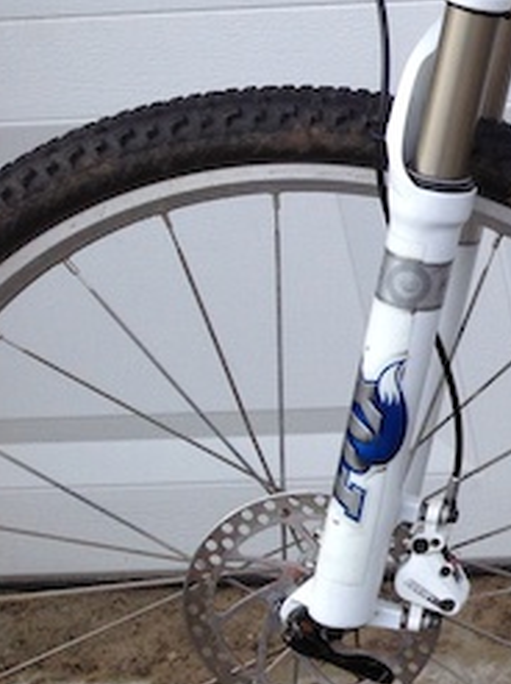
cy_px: 120
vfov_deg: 17.1
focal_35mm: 114
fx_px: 2248
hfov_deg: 11.4
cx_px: 1103
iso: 50
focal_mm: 4.28
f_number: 2.4
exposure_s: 1/383
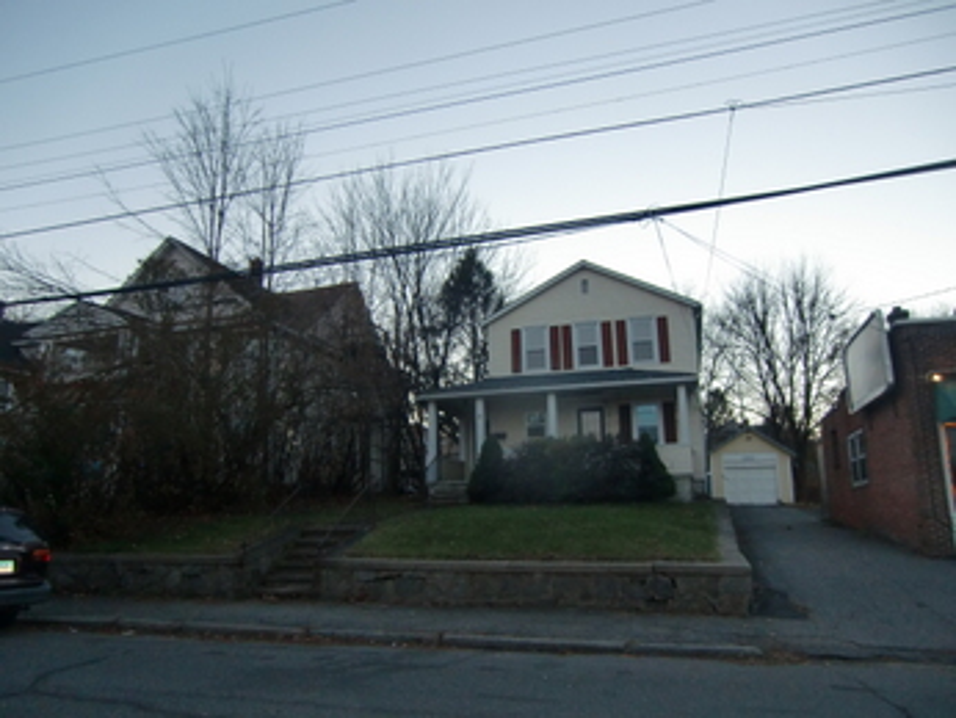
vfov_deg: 56.9
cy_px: 359
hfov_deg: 71.6
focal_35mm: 24
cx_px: 478
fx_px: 663
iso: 160
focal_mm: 4.3
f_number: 3.2
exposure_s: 1/60
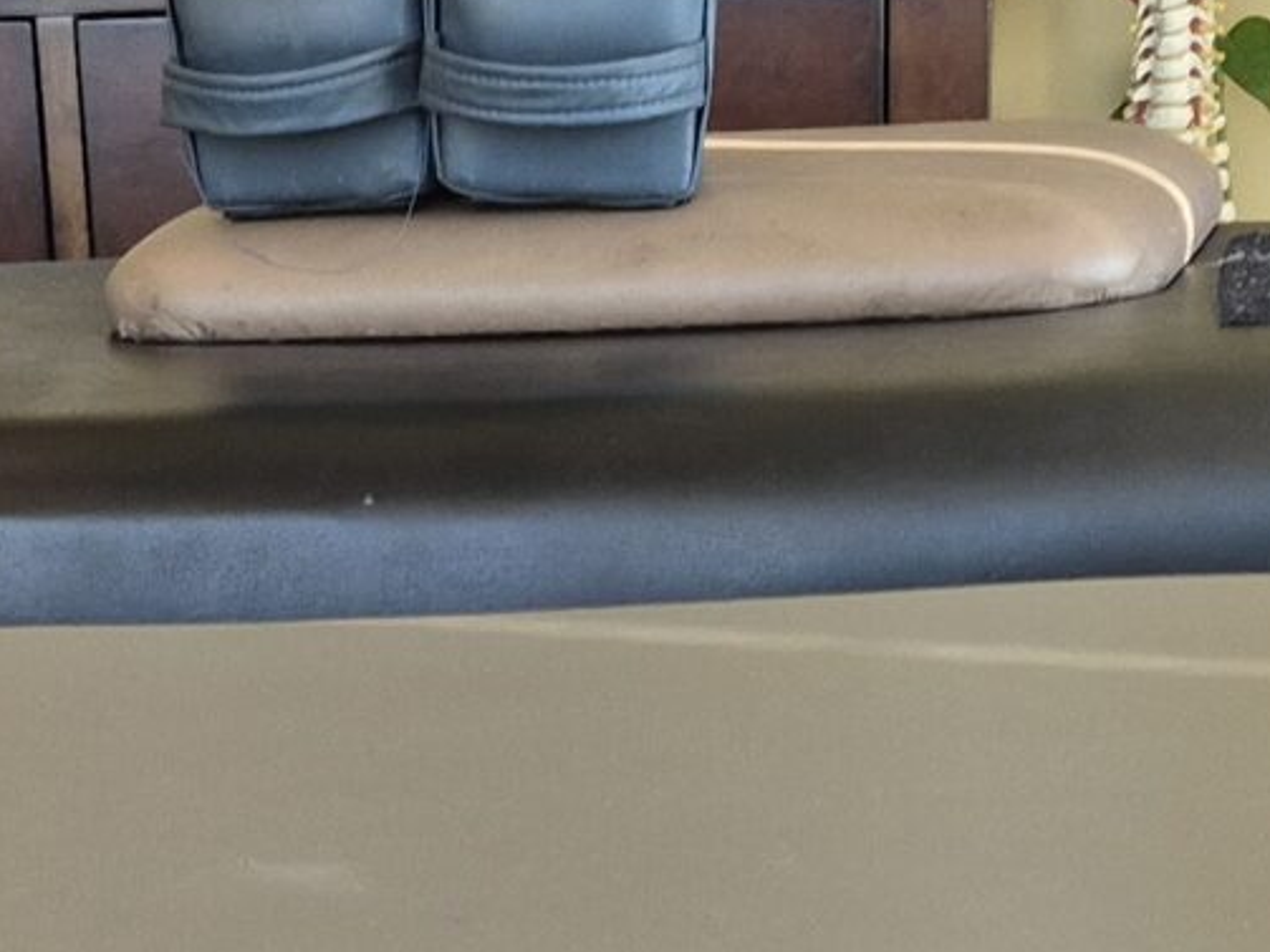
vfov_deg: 11.2
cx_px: 460
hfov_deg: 16.8
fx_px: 4291
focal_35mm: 117
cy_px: 2066
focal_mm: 5.4
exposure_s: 1/120
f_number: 1.8
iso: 250
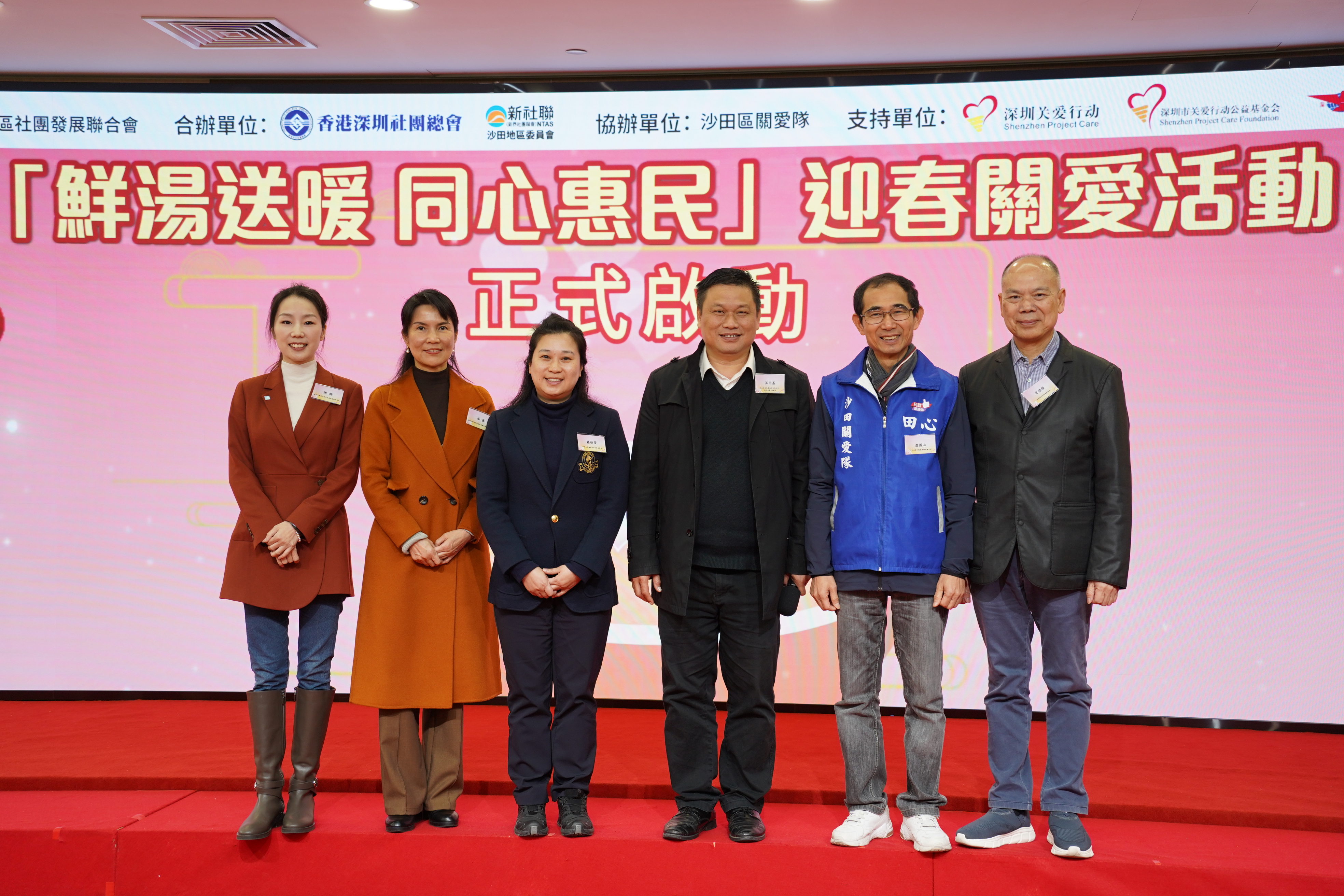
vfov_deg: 27.0
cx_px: 672
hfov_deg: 39.6
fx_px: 1867
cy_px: 448
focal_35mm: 50
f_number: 3.5
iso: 500
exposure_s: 1/50
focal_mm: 50
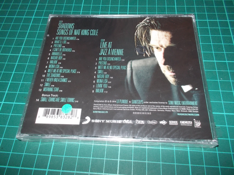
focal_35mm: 29
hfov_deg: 61.7
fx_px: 196
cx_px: 117
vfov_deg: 48.2
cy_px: 88
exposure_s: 1/30
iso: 200
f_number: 3.3
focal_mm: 4.1
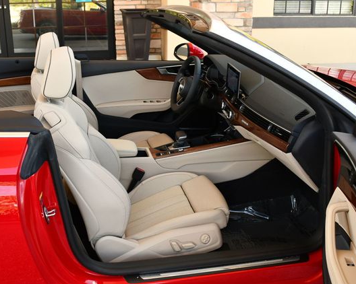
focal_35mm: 41
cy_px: 141
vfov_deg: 36.5
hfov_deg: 44.7
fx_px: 432
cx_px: 155
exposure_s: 1/250
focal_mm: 18
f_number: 4.5
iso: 400
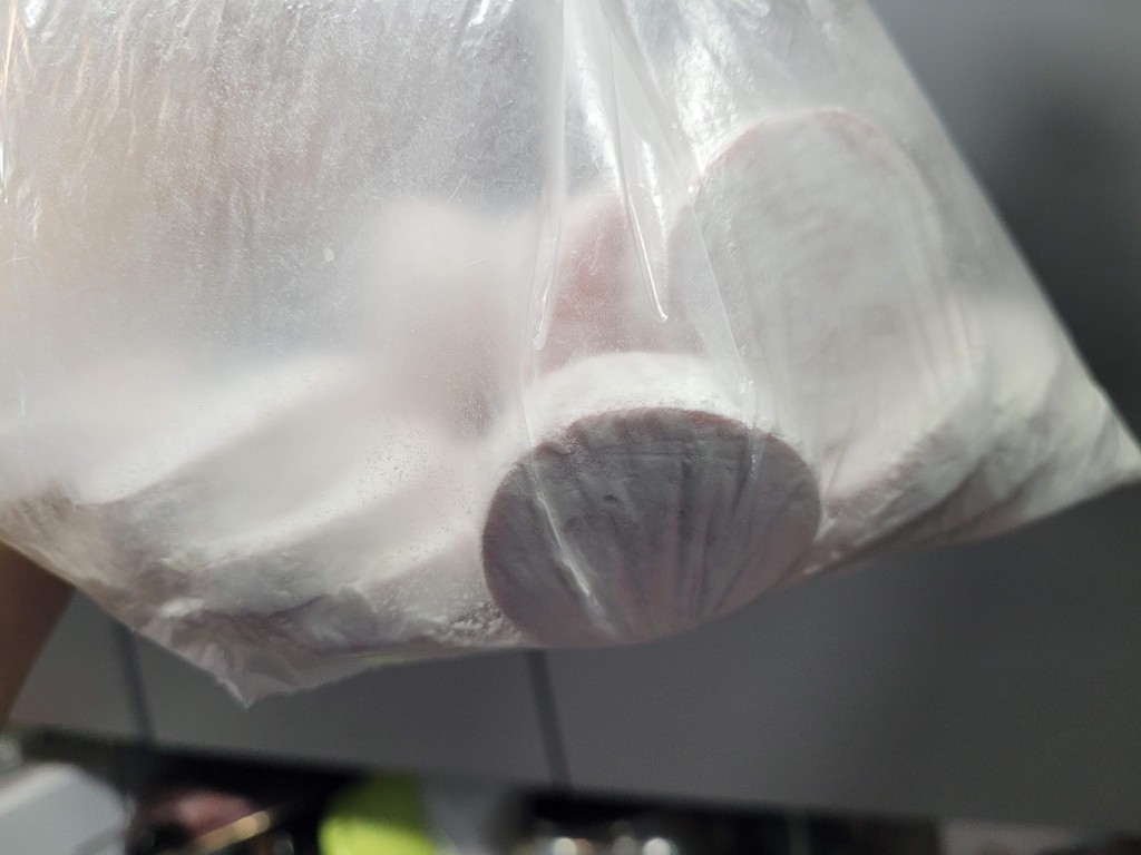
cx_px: 570
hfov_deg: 67.3
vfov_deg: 53.1
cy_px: 428
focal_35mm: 26
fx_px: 857
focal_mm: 5.4
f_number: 1.8
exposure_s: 1/120
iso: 200
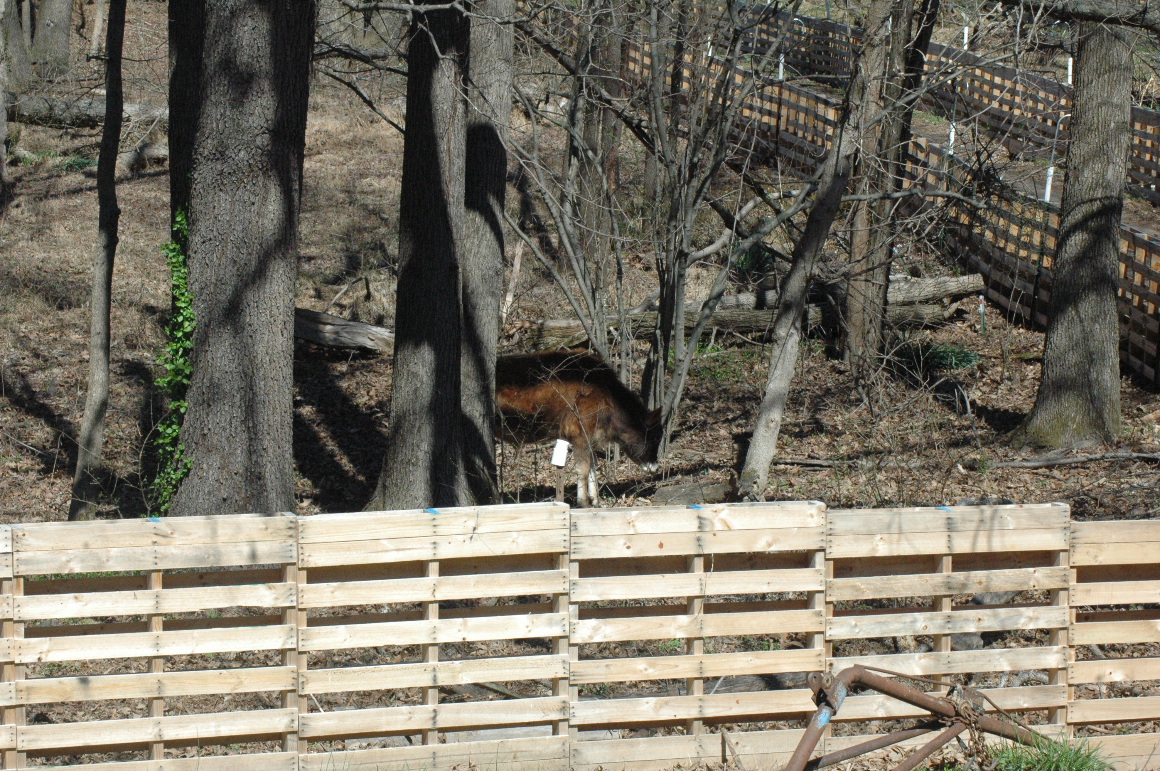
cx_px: 580
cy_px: 386
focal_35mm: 105
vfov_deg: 13.0
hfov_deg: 19.5
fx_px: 3380
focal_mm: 70
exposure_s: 1/800
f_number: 14
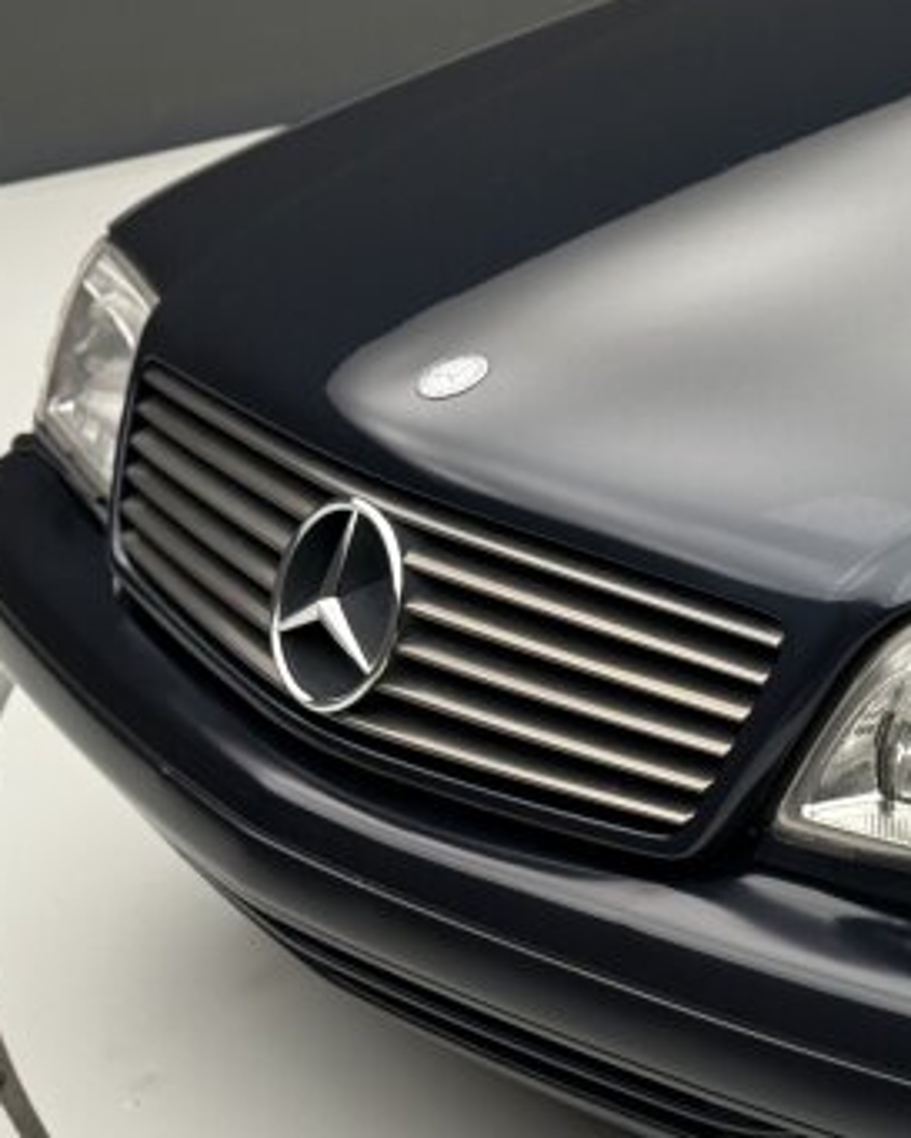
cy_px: 711
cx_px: 888
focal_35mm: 88
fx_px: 2965
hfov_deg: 17.1
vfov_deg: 21.7
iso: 160
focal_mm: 6.76
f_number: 1.78
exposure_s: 1/82
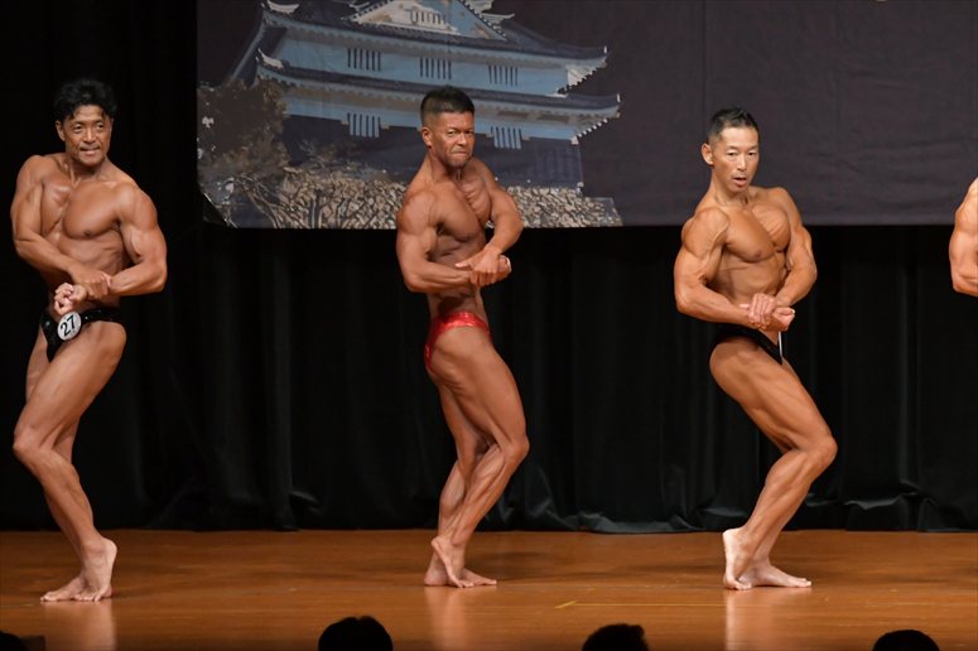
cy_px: 326
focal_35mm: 270
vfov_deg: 5.1
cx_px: 489
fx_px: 7332
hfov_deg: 7.6
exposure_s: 1/400
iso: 5000
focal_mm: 180
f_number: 5.6
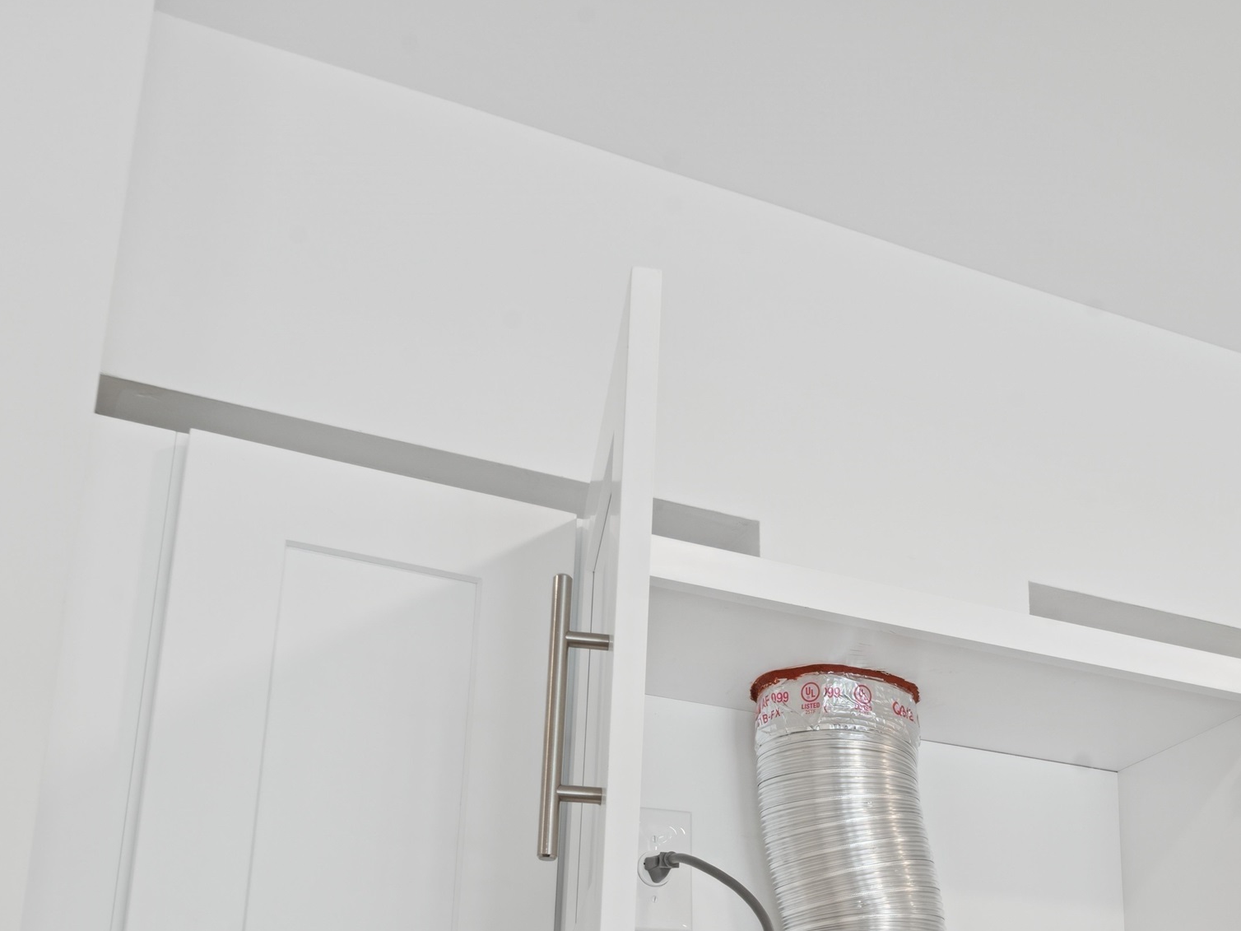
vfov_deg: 30.0
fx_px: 1685
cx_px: 890
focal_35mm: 47
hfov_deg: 39.6
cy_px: 772
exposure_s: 1/25
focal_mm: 24
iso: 200
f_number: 11
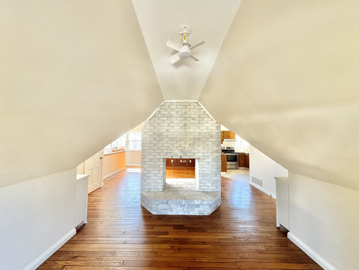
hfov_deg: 102.1
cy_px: 135
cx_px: 180
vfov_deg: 85.7
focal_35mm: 14
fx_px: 145
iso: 250
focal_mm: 2.22
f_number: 2.2
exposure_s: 1/99
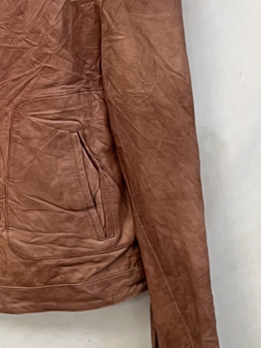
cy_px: 77
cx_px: -35
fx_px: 683
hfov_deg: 20.5
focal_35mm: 68
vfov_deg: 28.0
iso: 50
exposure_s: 1/60
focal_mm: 5.1
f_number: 1.6
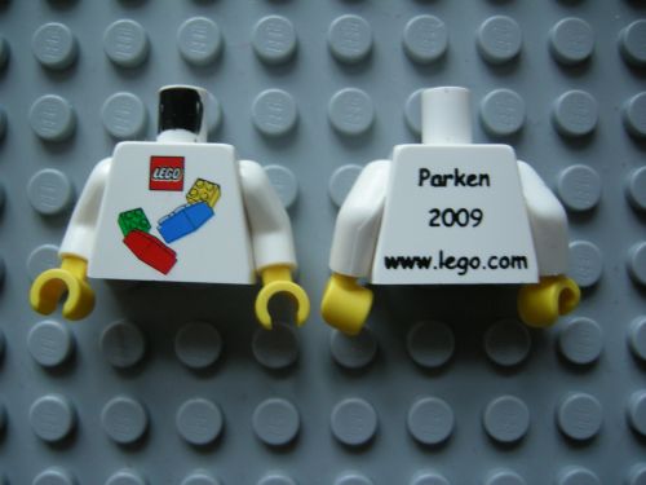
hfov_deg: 51.4
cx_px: 323
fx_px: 672
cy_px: 242
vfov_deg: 39.7
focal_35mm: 36
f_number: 2.7
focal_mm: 7.5
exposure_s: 1/60
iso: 177
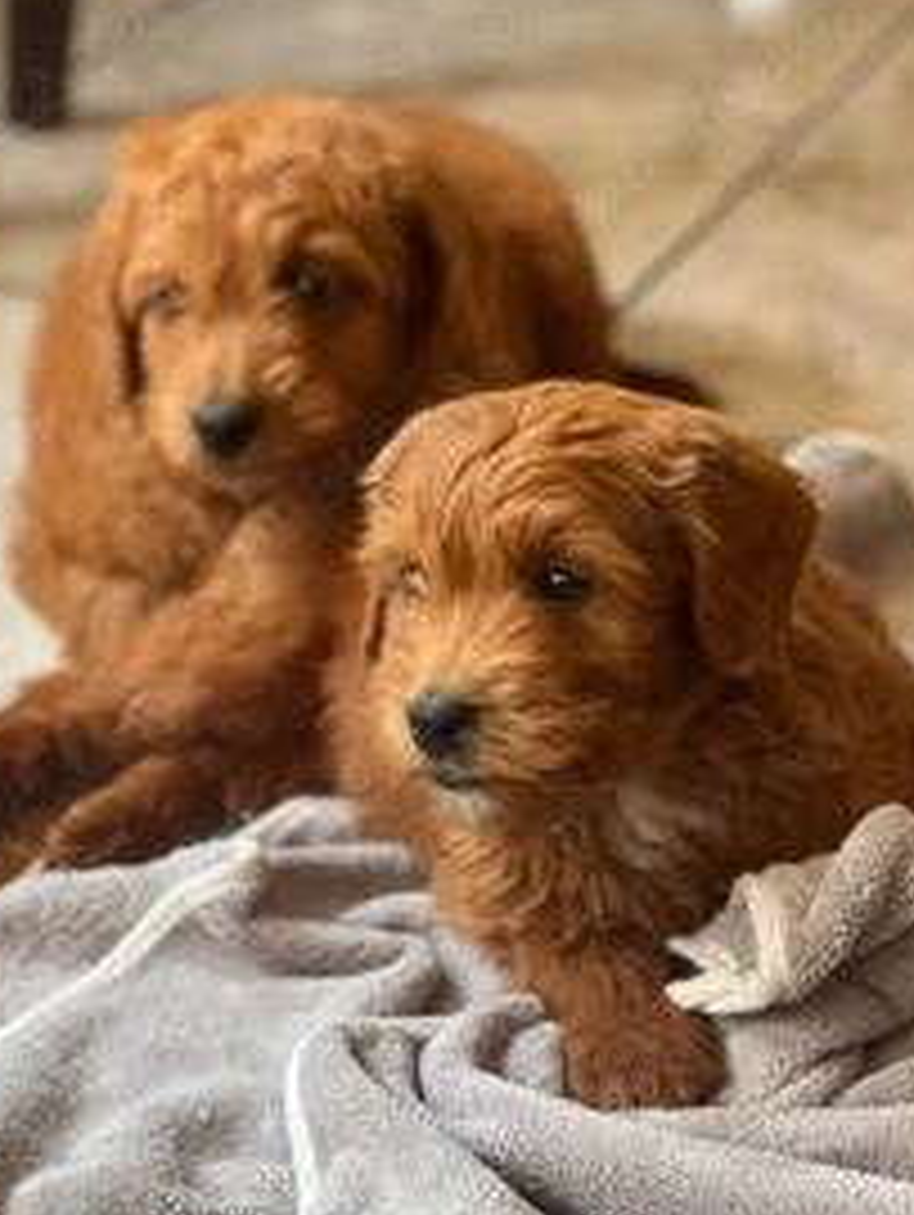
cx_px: 464
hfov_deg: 13.0
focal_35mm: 114
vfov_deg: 17.2
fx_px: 4007
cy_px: 513
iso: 250
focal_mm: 9
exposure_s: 1/62
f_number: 2.8
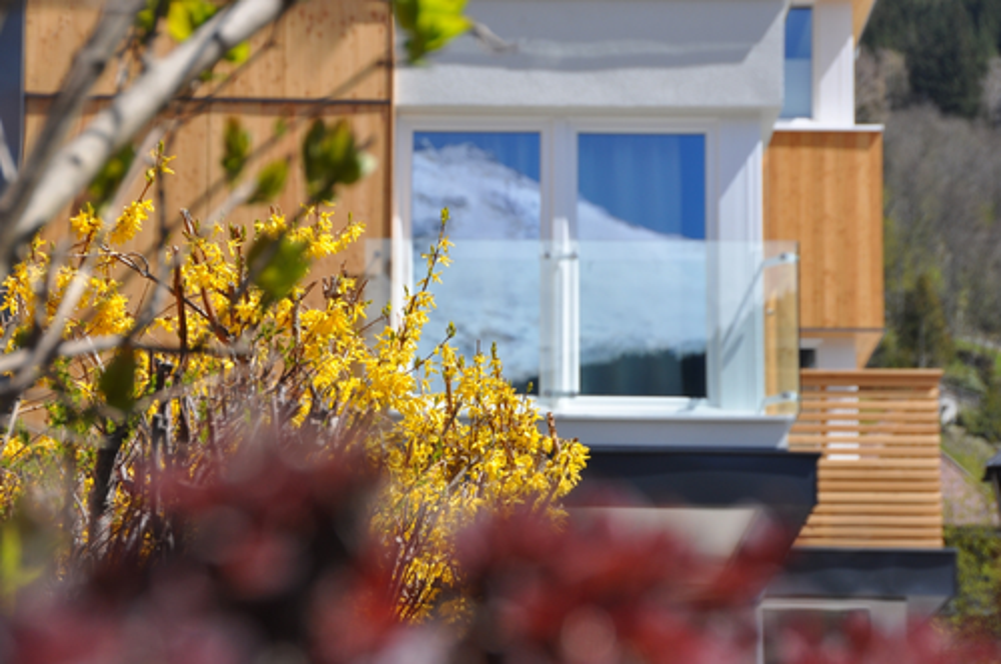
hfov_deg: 17.1
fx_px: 3332
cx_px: 500
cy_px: 332
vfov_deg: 11.4
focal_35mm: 120
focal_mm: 80
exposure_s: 1/320
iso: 200
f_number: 9
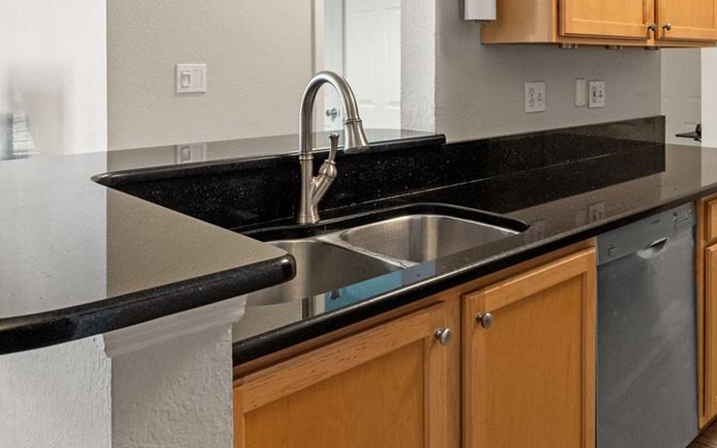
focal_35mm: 33
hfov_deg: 55.9
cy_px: 75
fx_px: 645
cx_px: 520
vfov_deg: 36.7
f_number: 7.1
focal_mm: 10
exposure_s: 1/6
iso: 400
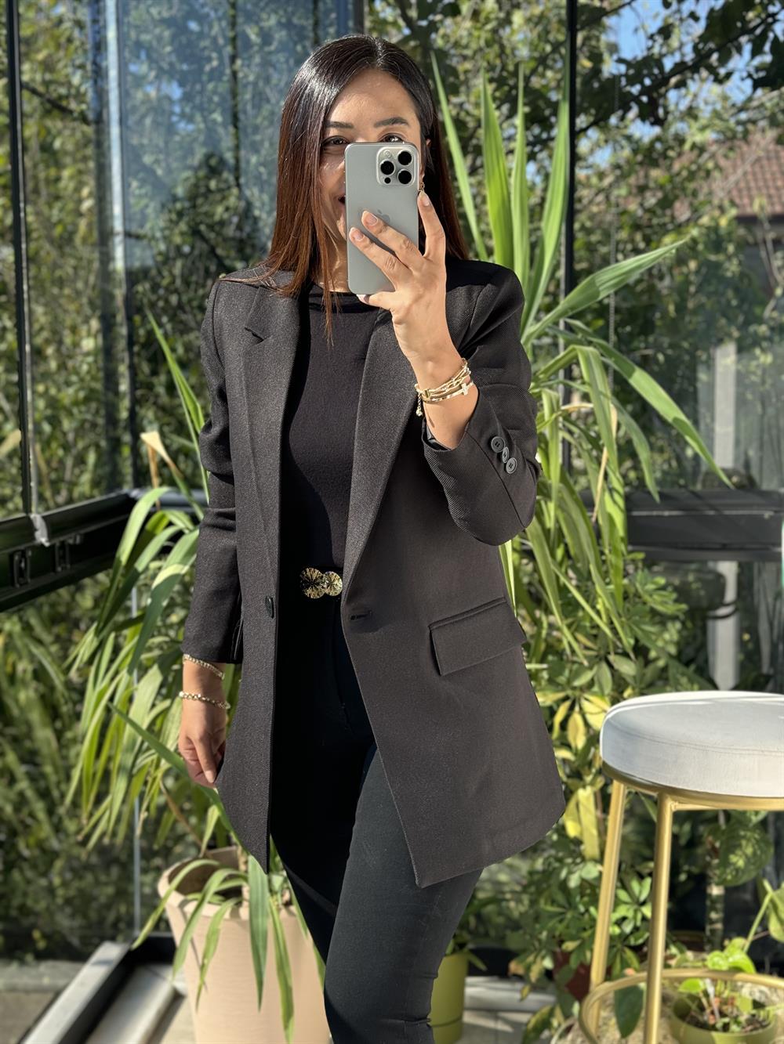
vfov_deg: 39.7
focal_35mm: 48
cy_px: 522
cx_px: 392
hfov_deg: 30.3
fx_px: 1449
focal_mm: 6.76
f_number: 1.78
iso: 64
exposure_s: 1/464
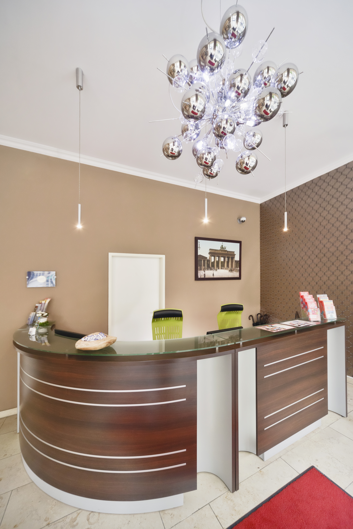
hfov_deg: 85.5
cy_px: 264
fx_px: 191
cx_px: 176
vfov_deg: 108.3
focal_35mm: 13
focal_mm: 13
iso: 640
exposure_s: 1/40
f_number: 8
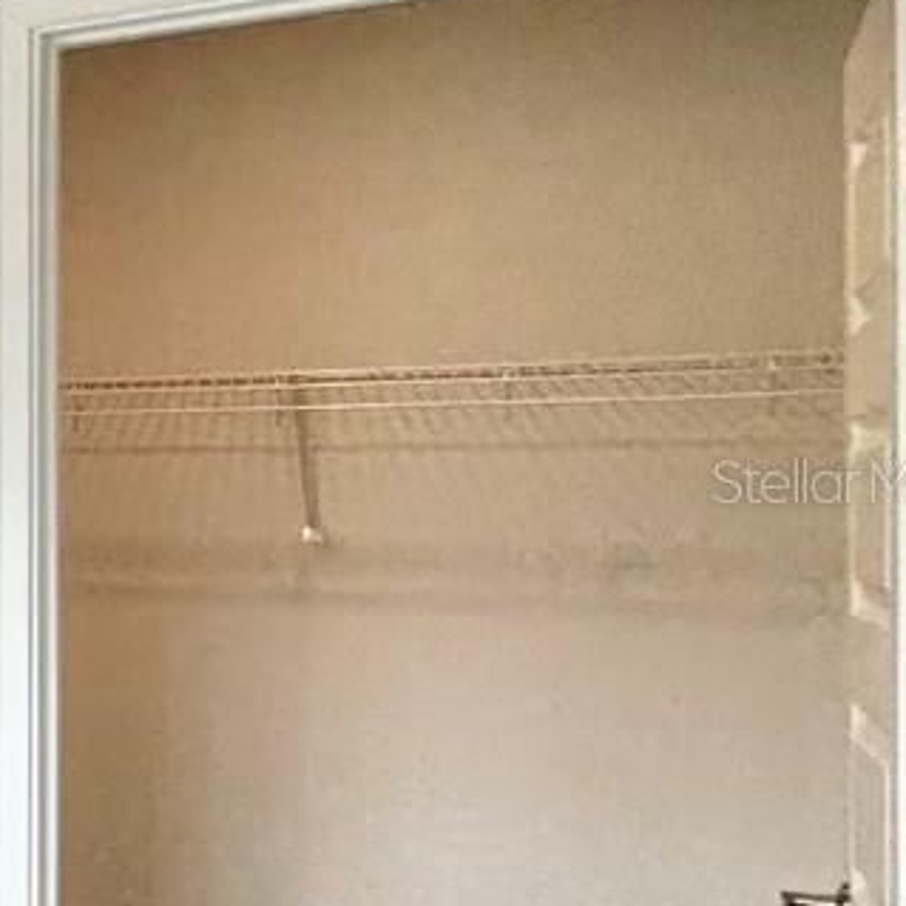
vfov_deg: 27.7
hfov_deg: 15.0
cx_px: -1292
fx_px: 1836
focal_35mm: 62
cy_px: 480
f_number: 2.2
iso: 80
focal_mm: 2.22
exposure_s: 1/120
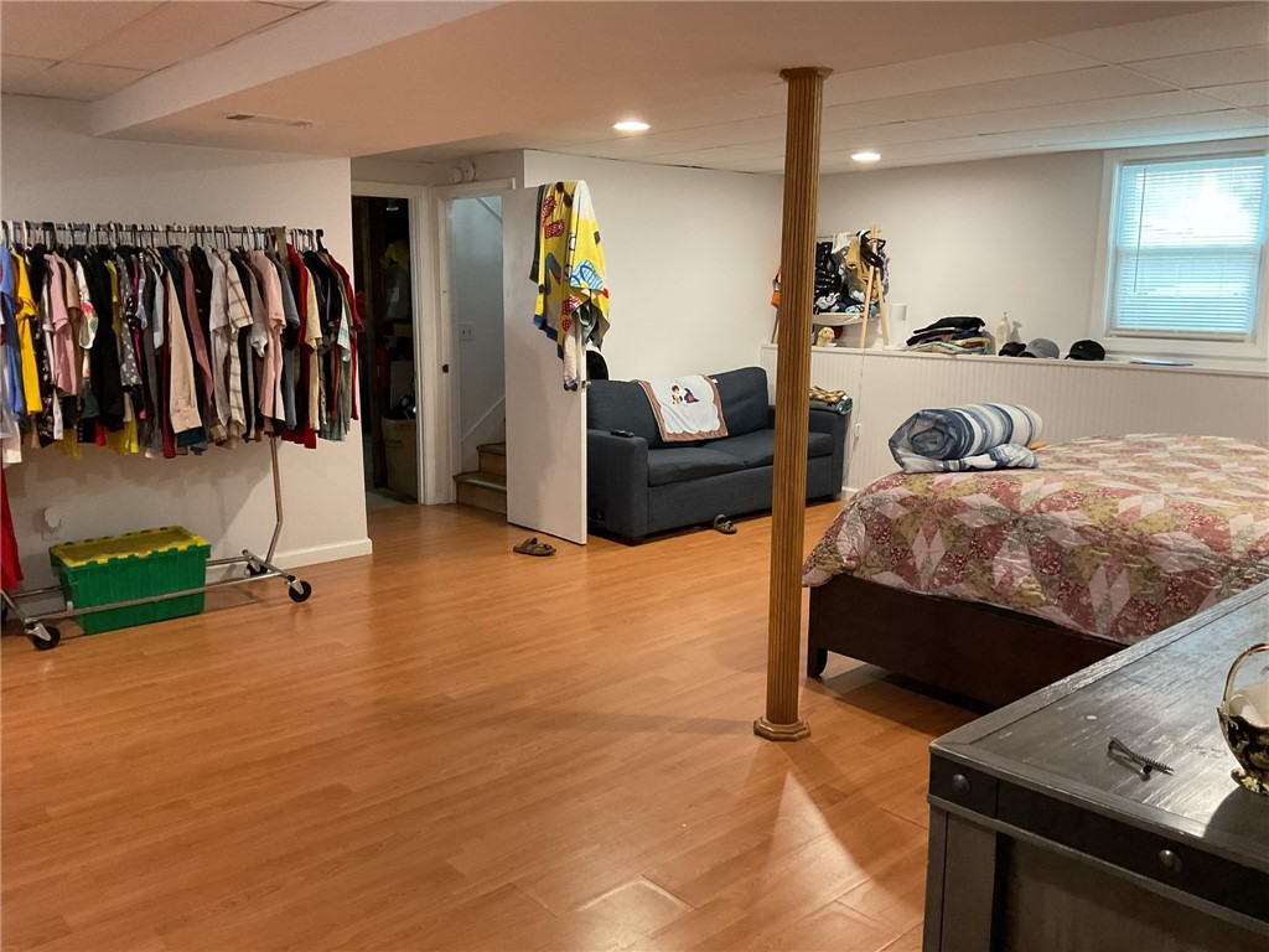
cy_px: 476
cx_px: 634
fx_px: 1063
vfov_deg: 48.2
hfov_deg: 61.7
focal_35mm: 29
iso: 200
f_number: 1.8
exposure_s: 1/60
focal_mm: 3
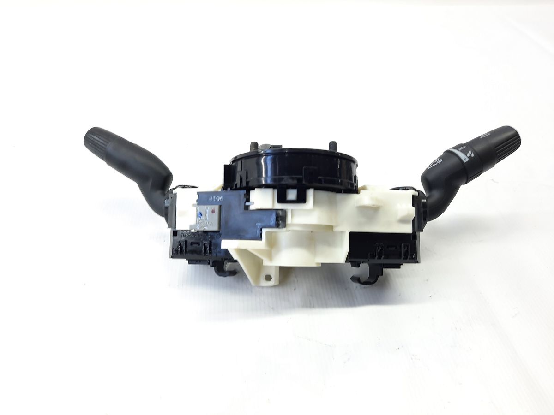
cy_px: 208
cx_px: 277
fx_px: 400
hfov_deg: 69.4
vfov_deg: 54.9
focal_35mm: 25
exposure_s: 1/50
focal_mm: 4.6
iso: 100
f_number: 2
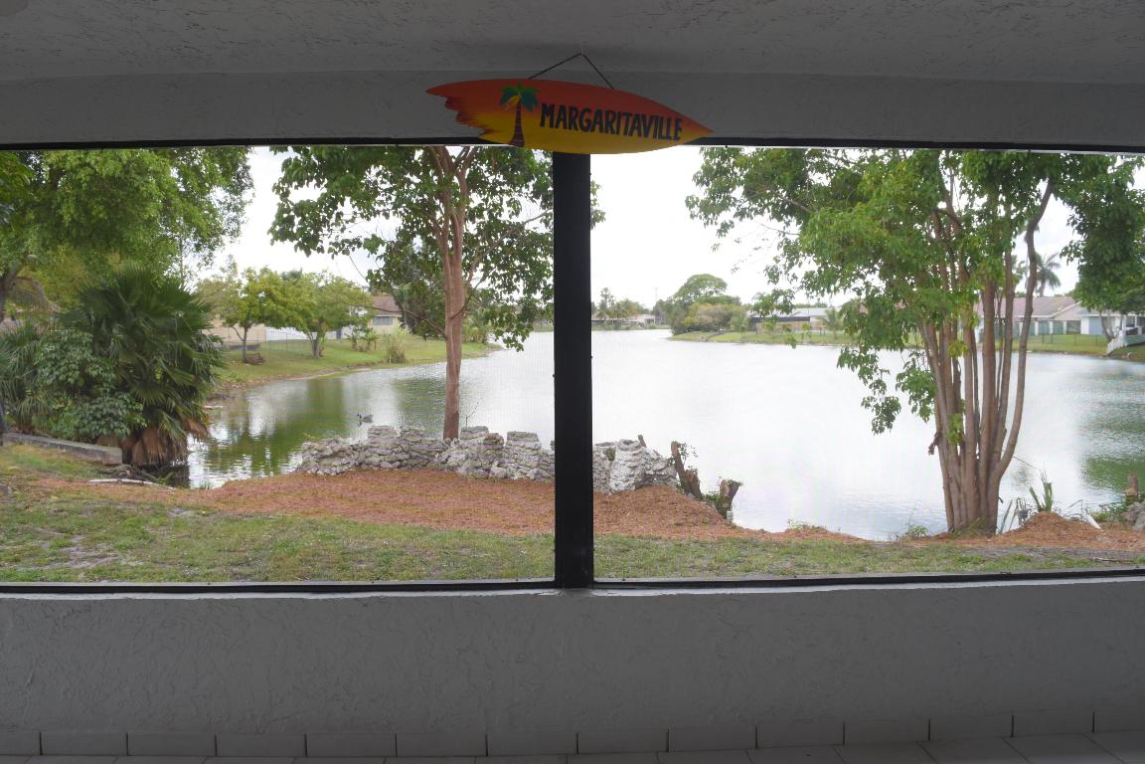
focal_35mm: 27
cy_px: 382
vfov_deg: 47.9
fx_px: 859
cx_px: 572
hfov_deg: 67.4
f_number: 7.1
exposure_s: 1/200
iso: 400
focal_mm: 18
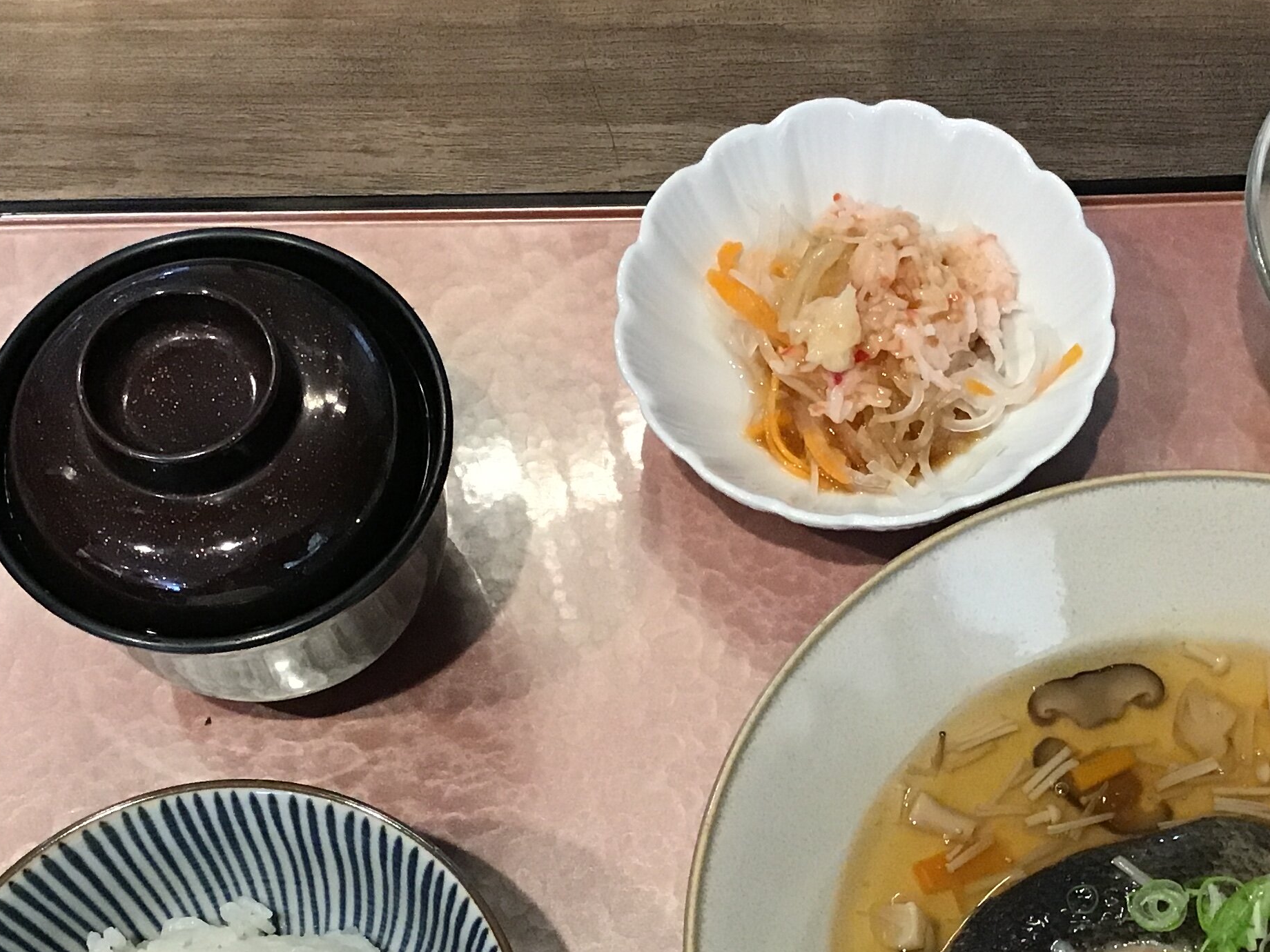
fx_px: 2018
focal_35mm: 55
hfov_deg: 34.8
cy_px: 816
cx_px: 774
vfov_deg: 25.9
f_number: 2.4
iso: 125
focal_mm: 3.3
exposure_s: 1/30
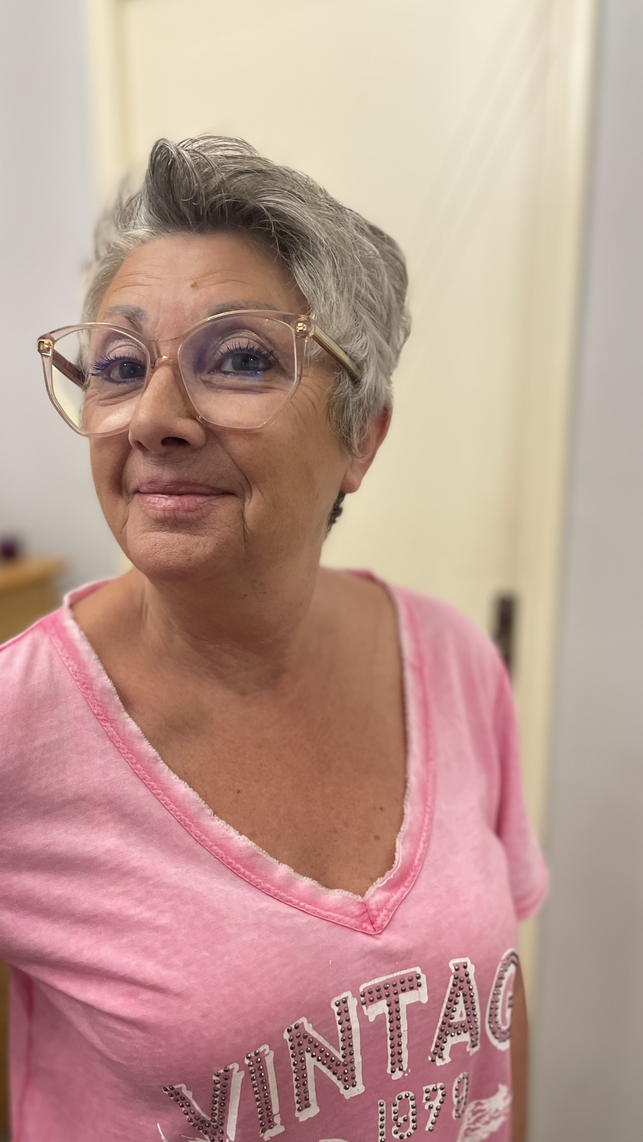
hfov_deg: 39.7
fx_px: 879
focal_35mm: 29
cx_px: 210
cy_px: 574
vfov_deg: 66.1
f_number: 1.6
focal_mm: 4.2
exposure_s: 1/50
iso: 320
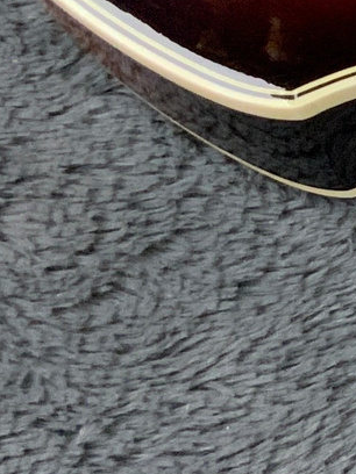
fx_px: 2496
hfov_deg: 7.1
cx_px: 1134
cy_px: 27
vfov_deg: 10.8
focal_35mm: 182
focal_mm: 3
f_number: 1.8
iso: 50
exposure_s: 1/60
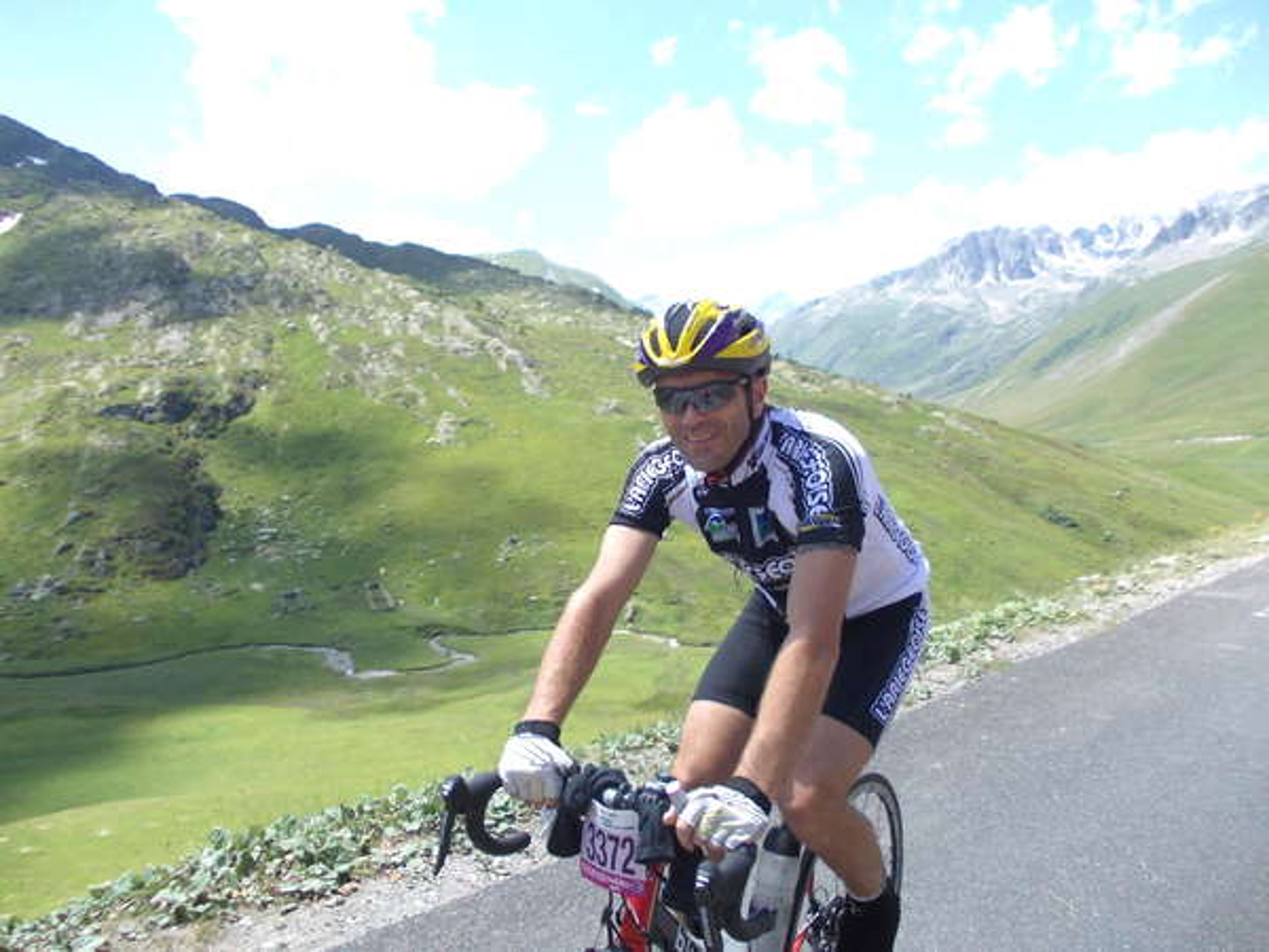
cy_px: 476
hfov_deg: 63.4
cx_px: 634
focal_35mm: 28
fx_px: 1026
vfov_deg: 49.7
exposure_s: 1/160
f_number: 5.4
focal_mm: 4
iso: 80
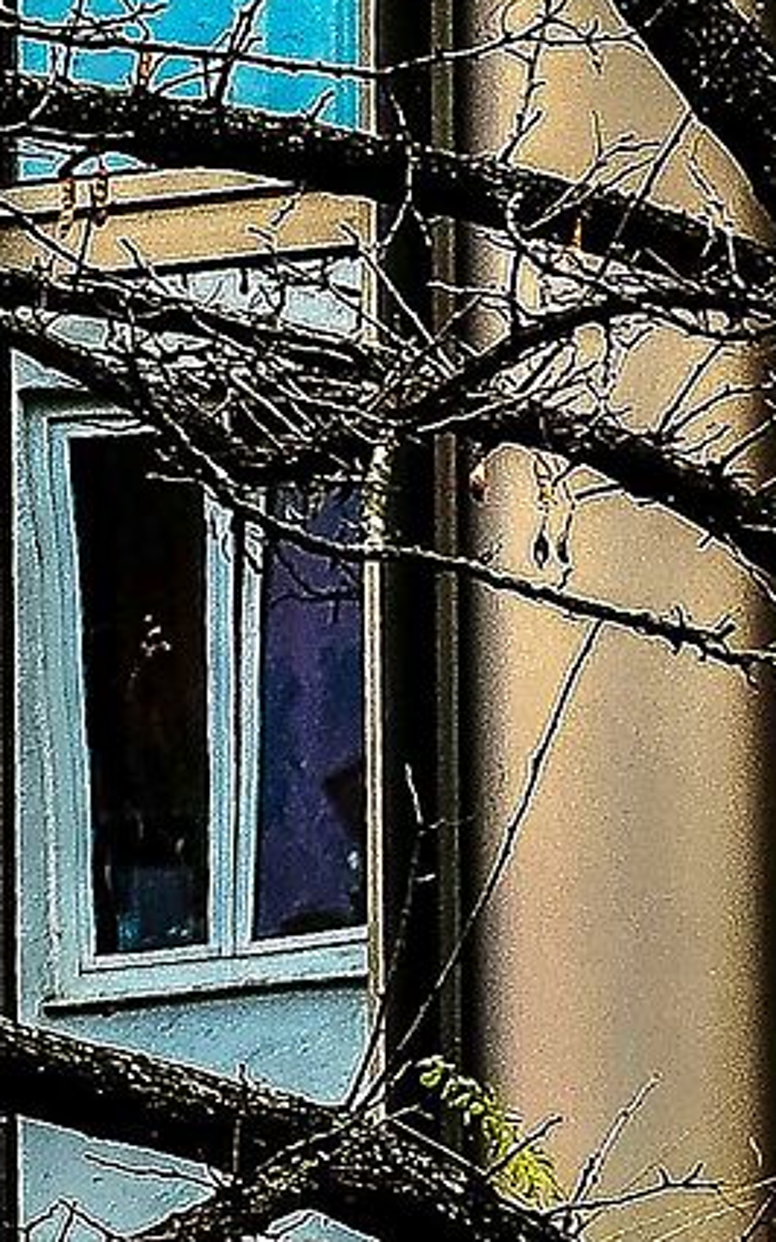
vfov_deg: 5.2
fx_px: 13612
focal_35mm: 402
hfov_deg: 3.2
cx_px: -1330
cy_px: -888
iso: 400
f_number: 5
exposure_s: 1/125
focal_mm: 70
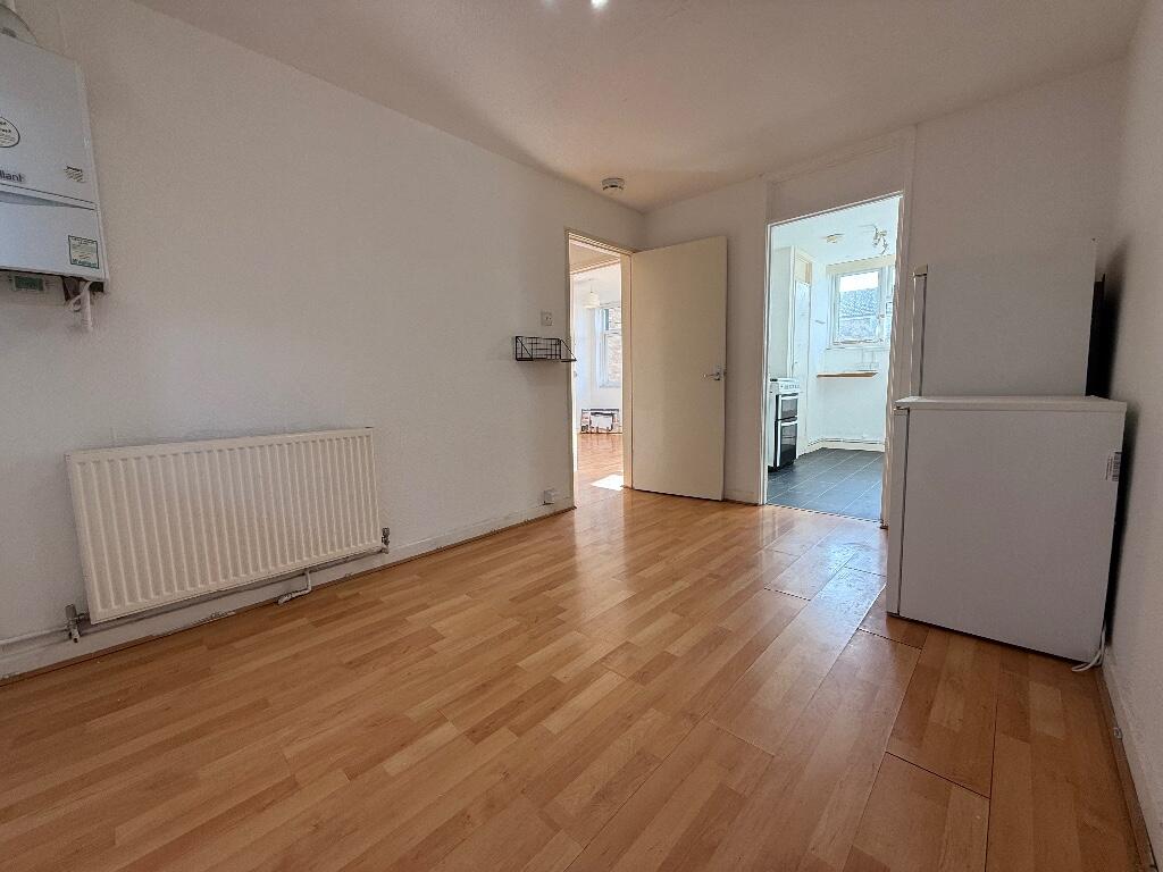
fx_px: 470
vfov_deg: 85.7
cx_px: 582
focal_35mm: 14
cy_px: 436
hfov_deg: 102.1
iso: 50
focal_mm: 2.22
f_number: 2.2
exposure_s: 1/113
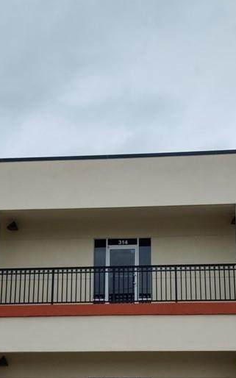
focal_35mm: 57
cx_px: 124
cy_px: 276
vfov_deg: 35.0
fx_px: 587
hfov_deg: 22.7
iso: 100
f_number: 1.7
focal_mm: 4.75
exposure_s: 1/1265
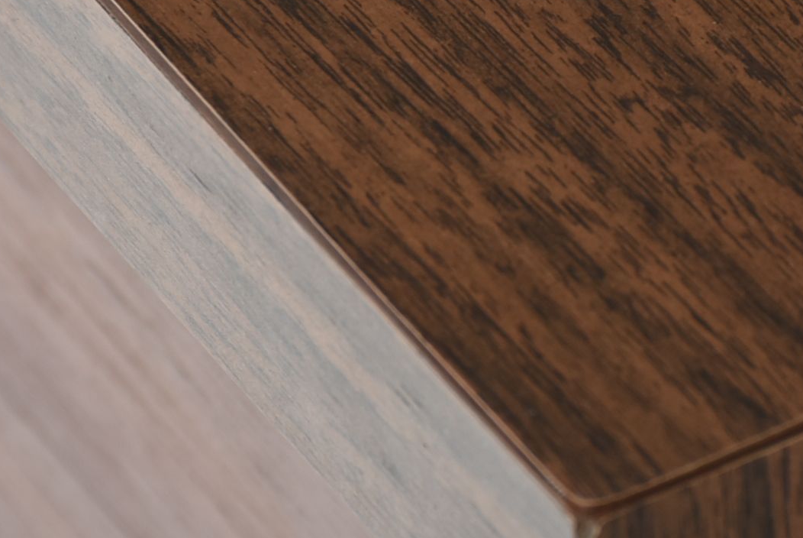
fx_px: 13331
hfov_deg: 3.4
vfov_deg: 2.3
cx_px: 598
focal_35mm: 597
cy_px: 411
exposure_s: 1/200
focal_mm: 140
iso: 200
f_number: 9
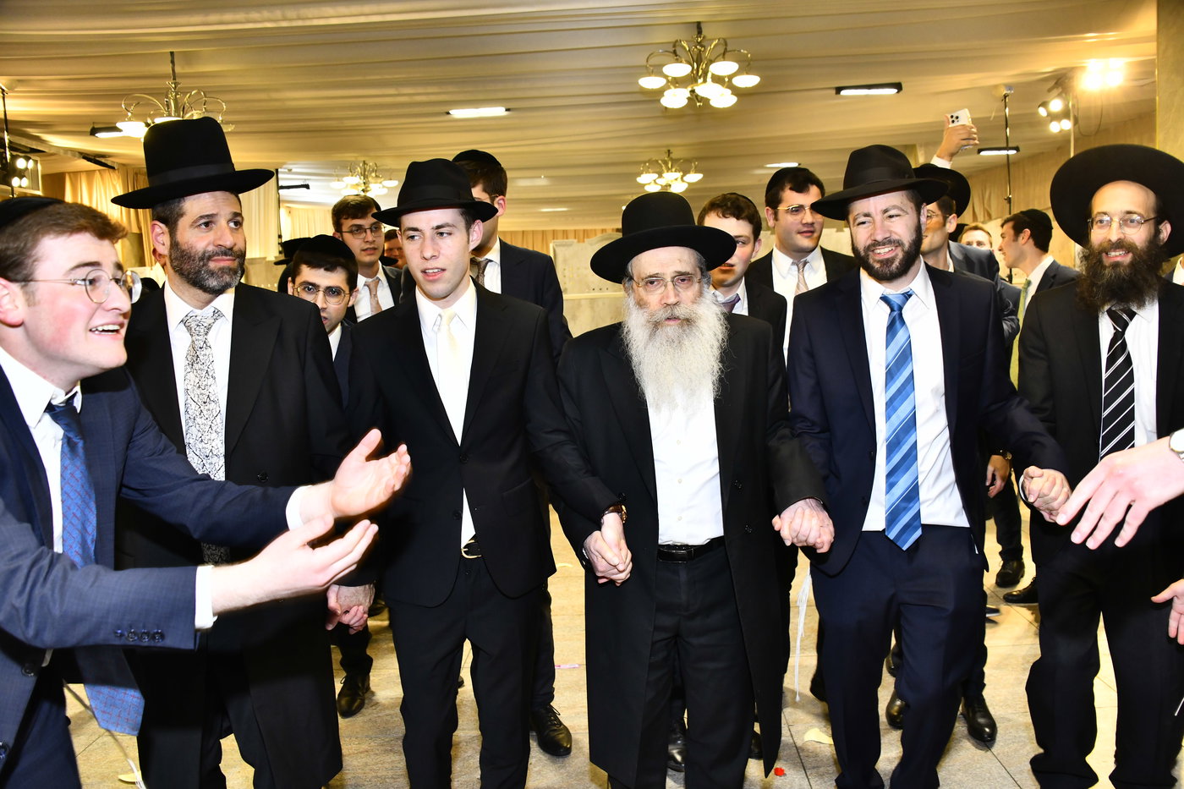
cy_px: 394
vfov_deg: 46.4
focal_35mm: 28
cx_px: 592
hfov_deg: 65.5
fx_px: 921
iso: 1250
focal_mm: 28
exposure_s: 1/160
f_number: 5.6
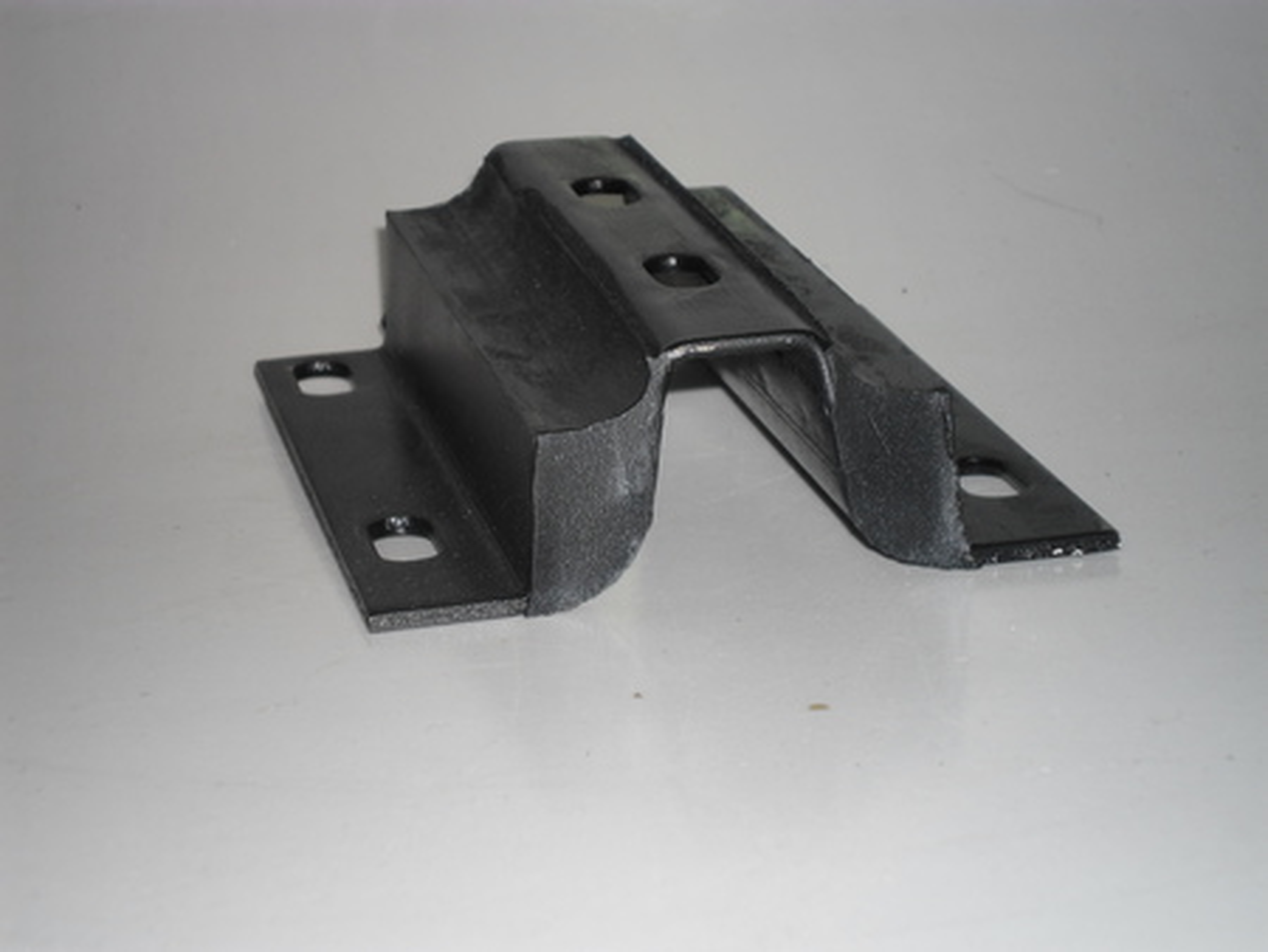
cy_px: 476
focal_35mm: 108
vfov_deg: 13.7
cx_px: 634
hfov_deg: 18.2
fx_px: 3958
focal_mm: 19.2
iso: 100
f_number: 6.5
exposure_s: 1/90
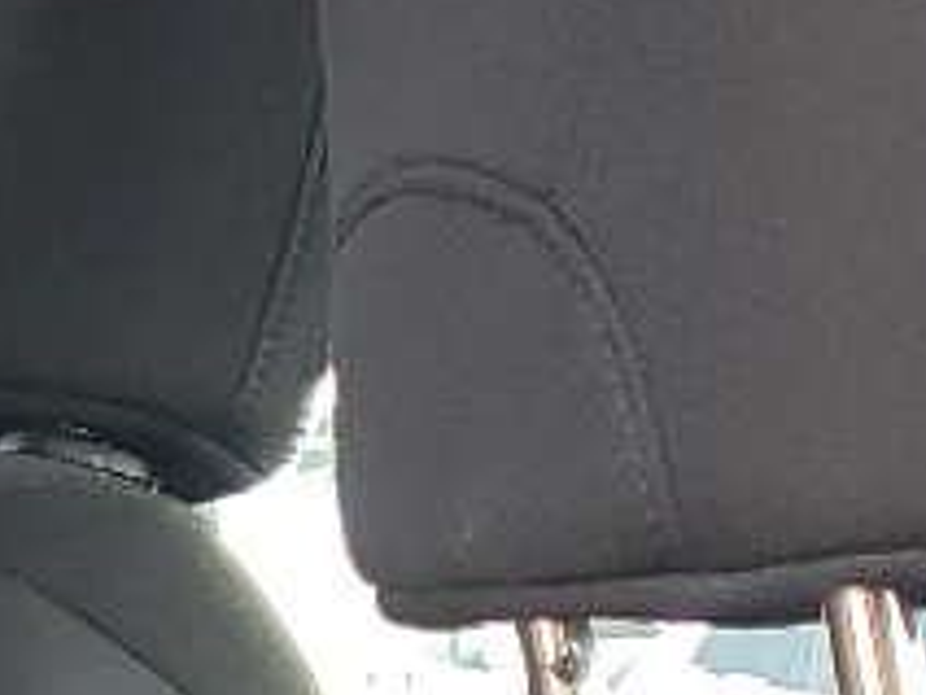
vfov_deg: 6.9
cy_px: 1932
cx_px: -891
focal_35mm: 196
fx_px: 5243
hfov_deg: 9.5
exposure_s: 1/169
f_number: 1.5
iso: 50
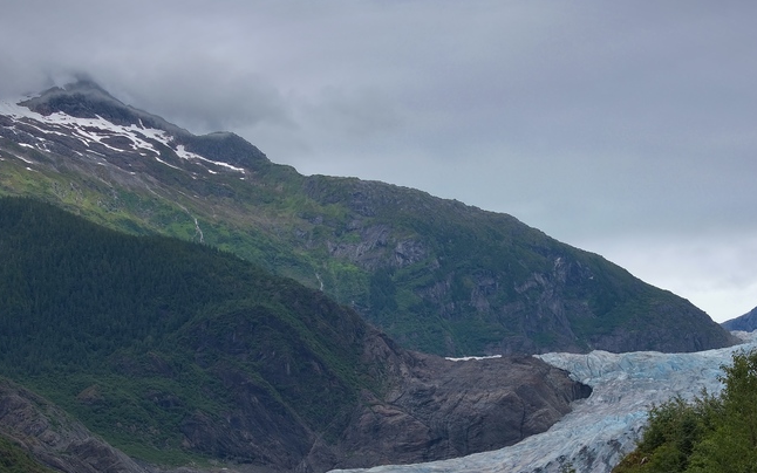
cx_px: 435
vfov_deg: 13.4
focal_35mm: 97
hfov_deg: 21.4
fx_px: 2002
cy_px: 364
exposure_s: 1/250
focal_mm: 48
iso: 100
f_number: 8
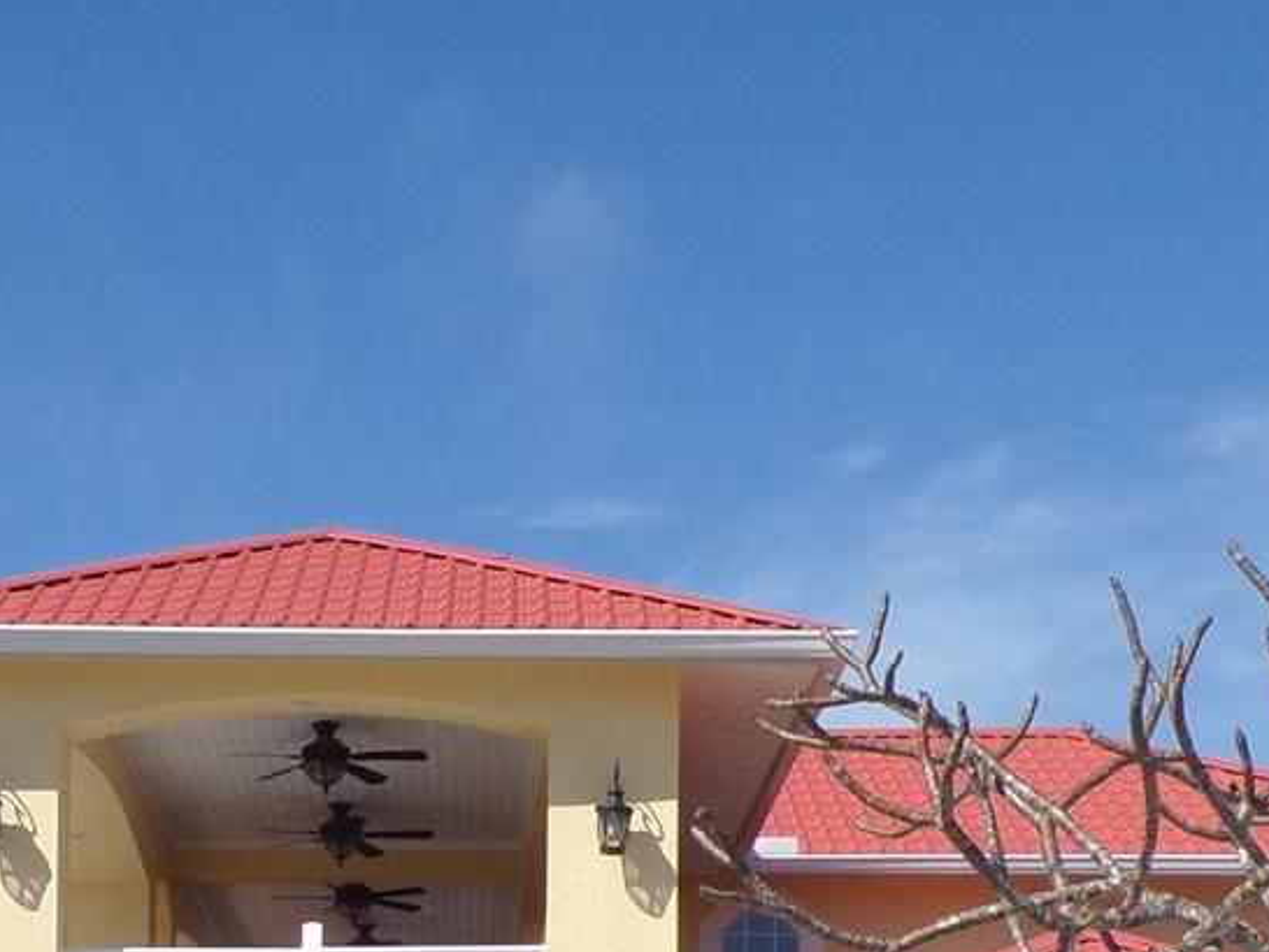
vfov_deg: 17.0
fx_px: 3007
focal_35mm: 82
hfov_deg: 23.7
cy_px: 1221
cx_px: 402
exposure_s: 1/400
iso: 80
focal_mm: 5
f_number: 6
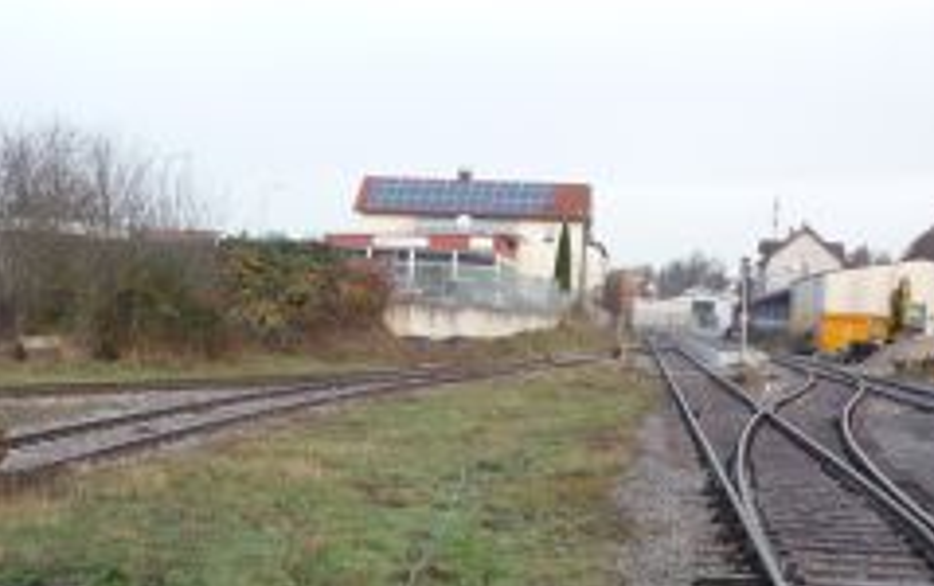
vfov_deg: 19.2
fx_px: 1733
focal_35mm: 68
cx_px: 430
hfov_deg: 30.2
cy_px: 305
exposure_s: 1/125
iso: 100
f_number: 4
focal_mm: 5.2
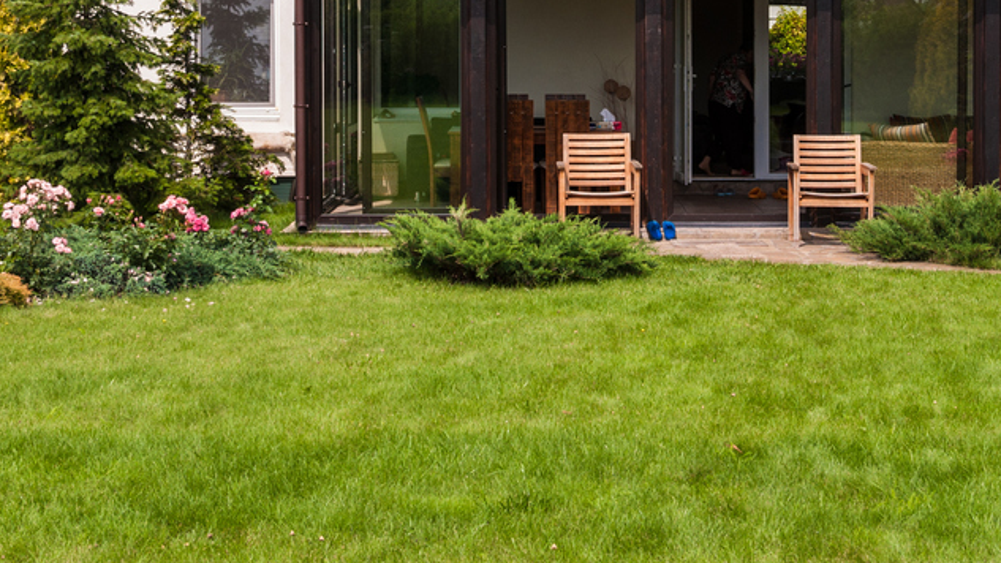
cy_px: -70
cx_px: 654
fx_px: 2150
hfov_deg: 26.1
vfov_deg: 14.5
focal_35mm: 81
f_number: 9
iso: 100
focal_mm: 26
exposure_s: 1/320
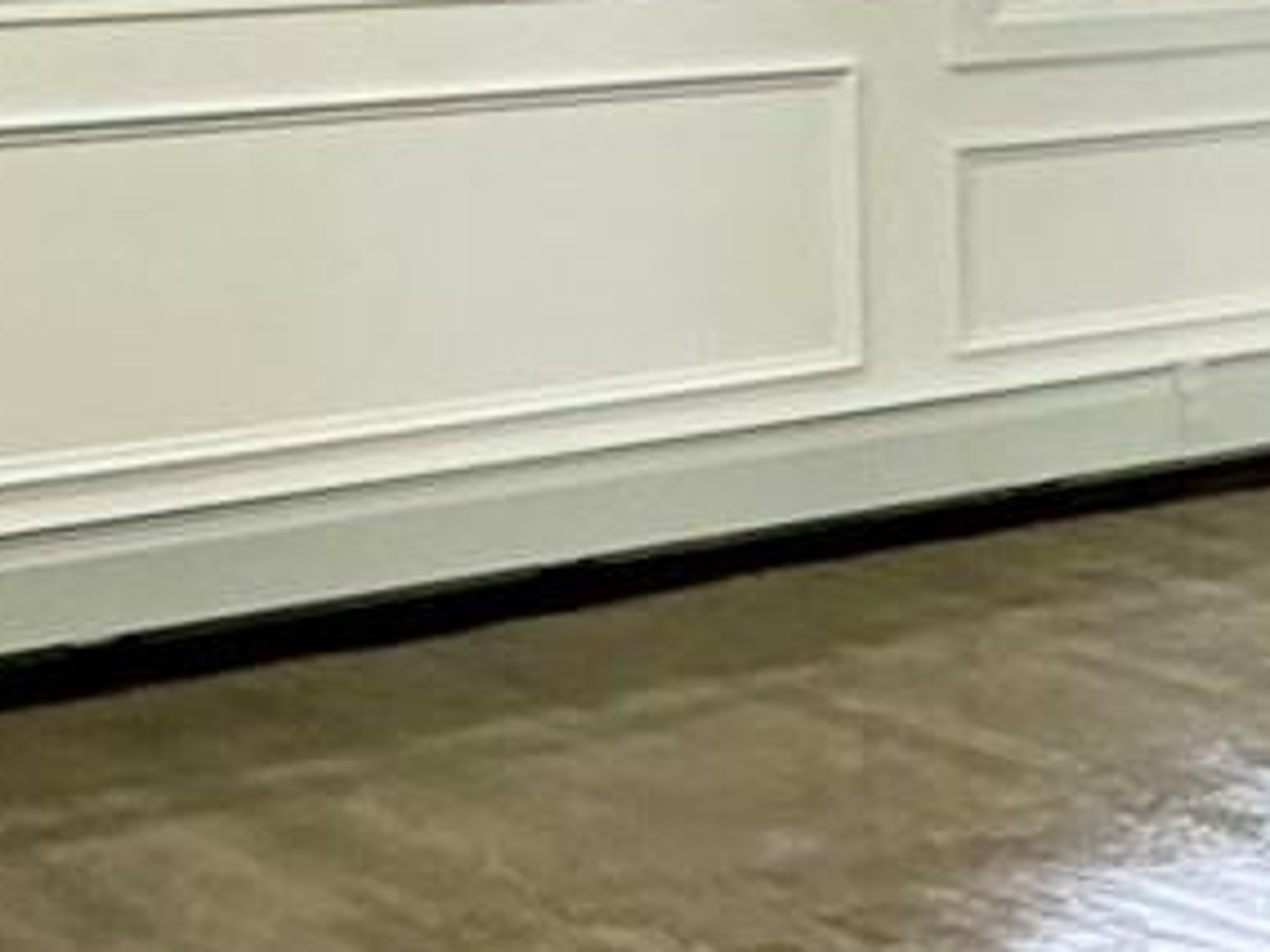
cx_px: 2759
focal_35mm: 101
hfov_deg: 14.8
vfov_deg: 14.3
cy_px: -134
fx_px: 3706
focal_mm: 2.22
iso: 160
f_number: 2.2
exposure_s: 1/60
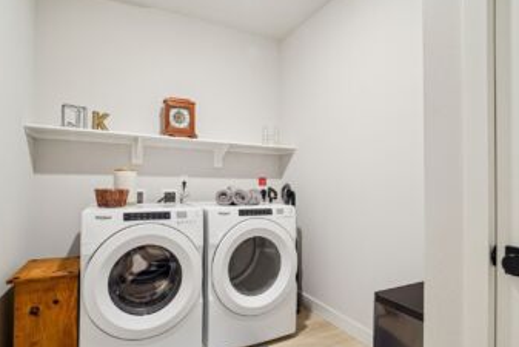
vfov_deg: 64.5
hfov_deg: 86.9
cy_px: 187
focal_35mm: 19
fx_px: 274
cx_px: 262
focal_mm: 16
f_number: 8
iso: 1600
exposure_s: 1/8
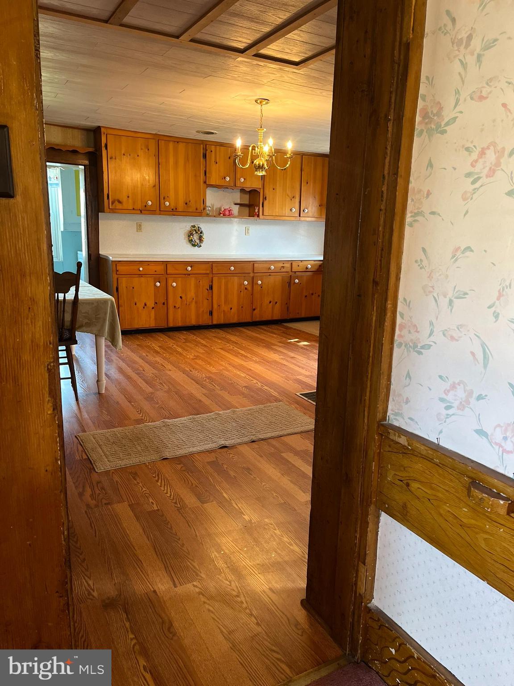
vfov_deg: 67.3
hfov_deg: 53.1
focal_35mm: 26
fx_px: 515
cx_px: 257
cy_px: 343
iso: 250
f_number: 1.6
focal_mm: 5.1
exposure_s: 1/60
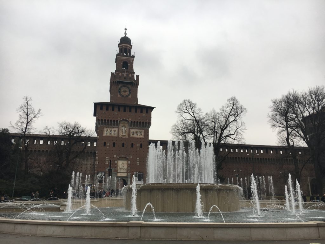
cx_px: 162
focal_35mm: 29
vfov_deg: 48.2
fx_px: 272
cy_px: 122
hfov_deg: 61.7
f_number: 2.2
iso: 25
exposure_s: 1/195
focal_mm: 4.15
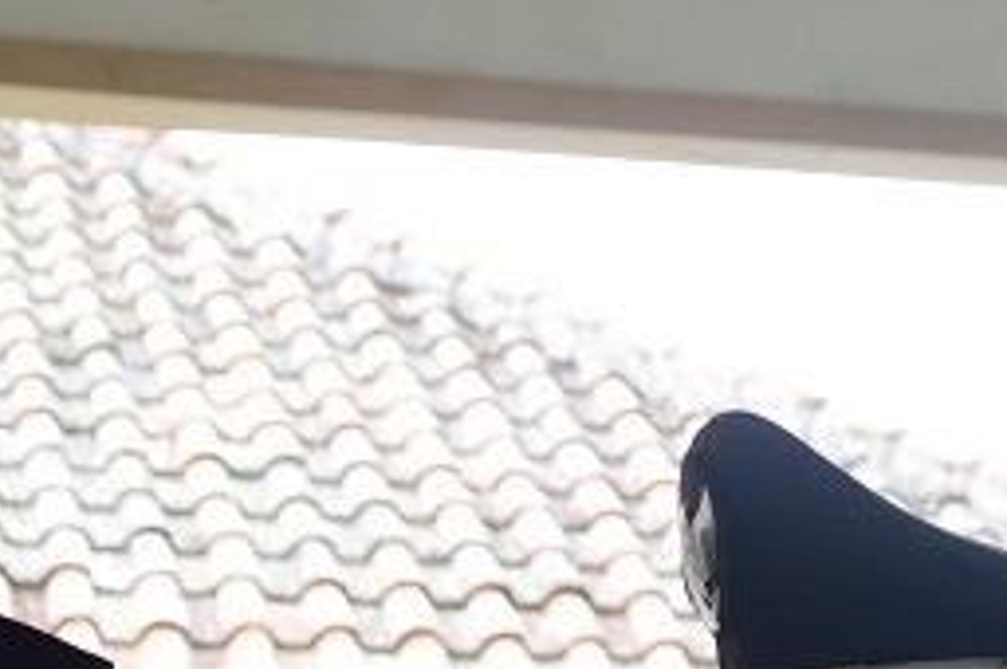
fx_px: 3604
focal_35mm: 129
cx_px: 767
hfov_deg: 15.8
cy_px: 1295
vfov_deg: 9.9
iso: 400
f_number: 5
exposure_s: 1/100
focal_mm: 22
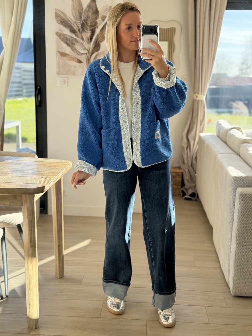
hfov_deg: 30.3
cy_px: 168
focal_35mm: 48
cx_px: 126
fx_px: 466
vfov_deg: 39.7
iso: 80
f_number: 1.78
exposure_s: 1/432
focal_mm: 6.76
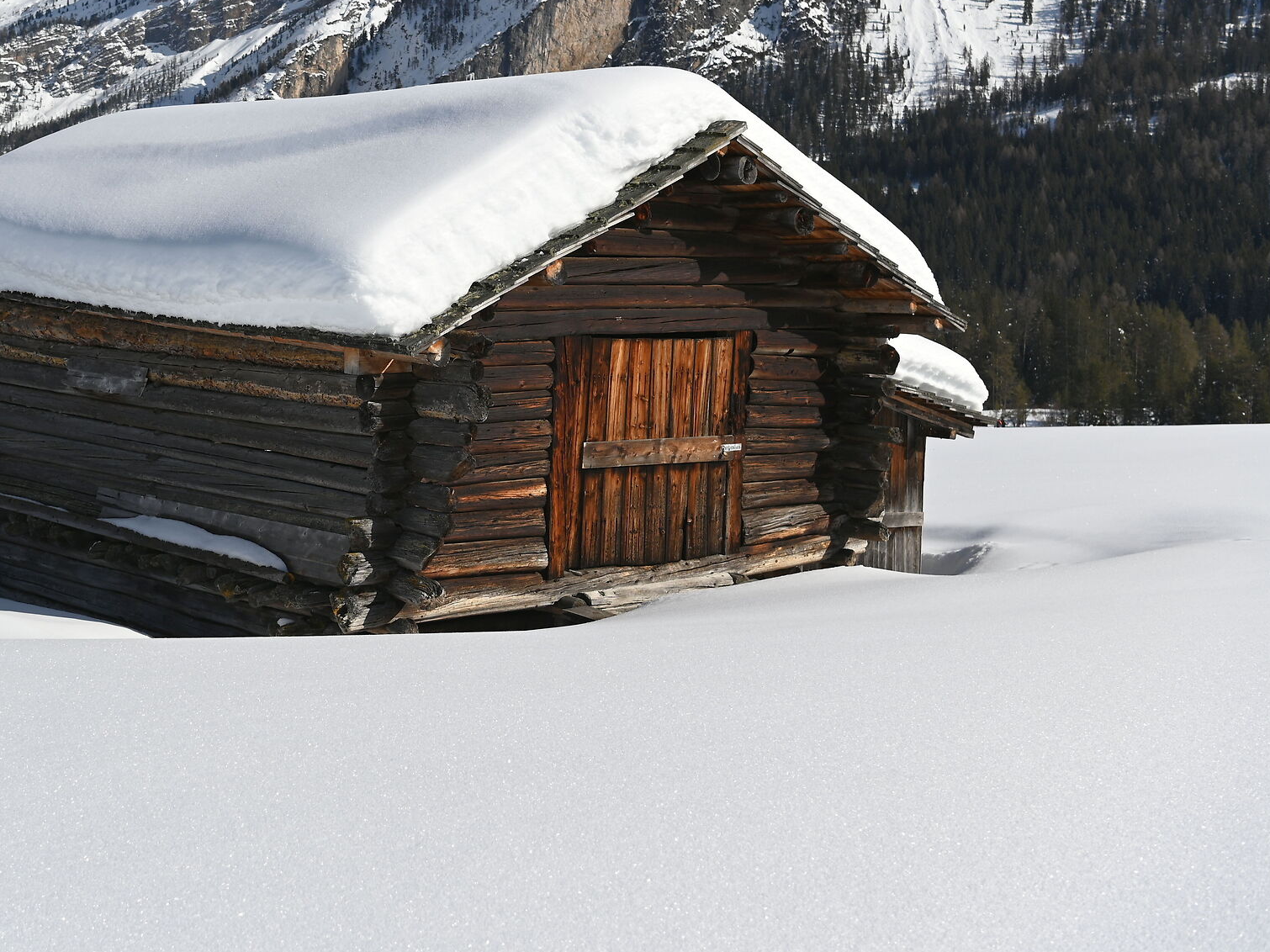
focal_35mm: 55
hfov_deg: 34.4
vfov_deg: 26.4
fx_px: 2018
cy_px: 324
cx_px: 363
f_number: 4.5
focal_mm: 36
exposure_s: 1/2000
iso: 100
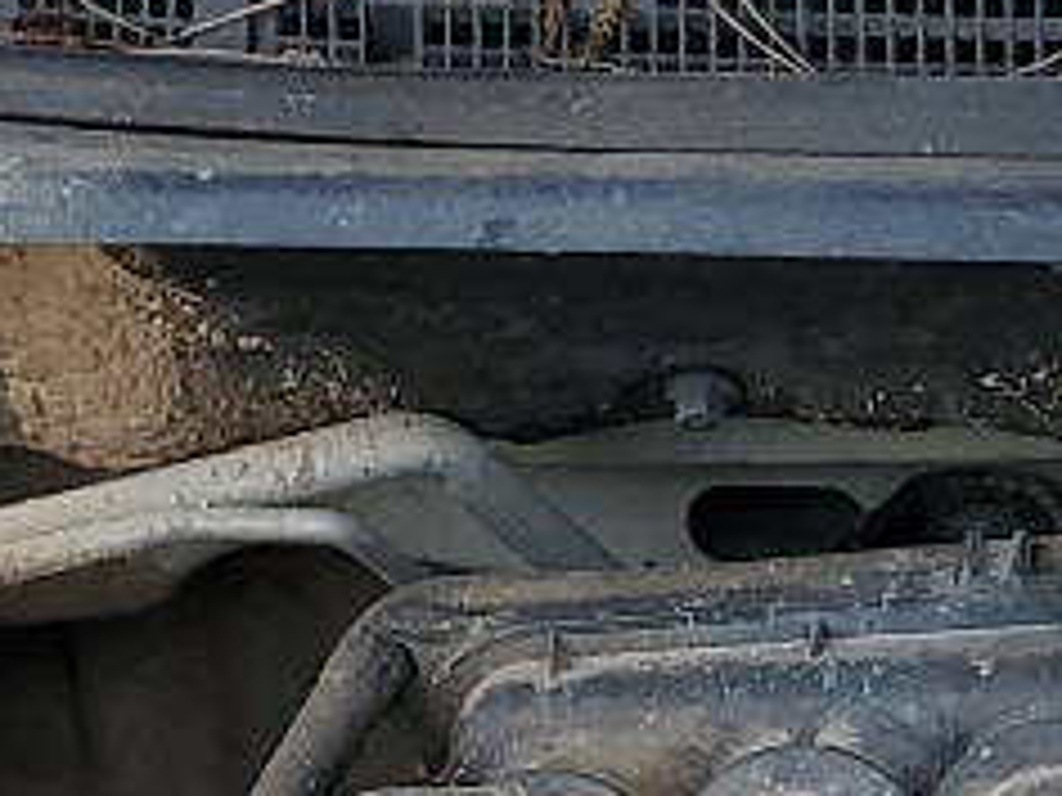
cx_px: 1755
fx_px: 5400
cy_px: 944
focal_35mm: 176
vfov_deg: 8.4
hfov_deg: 10.7
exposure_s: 1/1429
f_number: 1.5
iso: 50
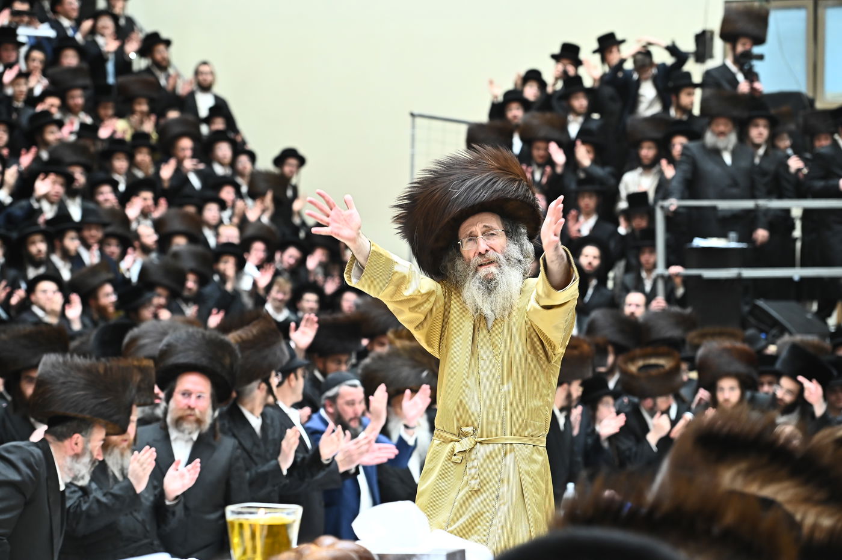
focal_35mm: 110
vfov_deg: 12.4
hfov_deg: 18.6
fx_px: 2571
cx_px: 421
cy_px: 280
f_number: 4.5
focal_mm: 110
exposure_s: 1/250
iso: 2000
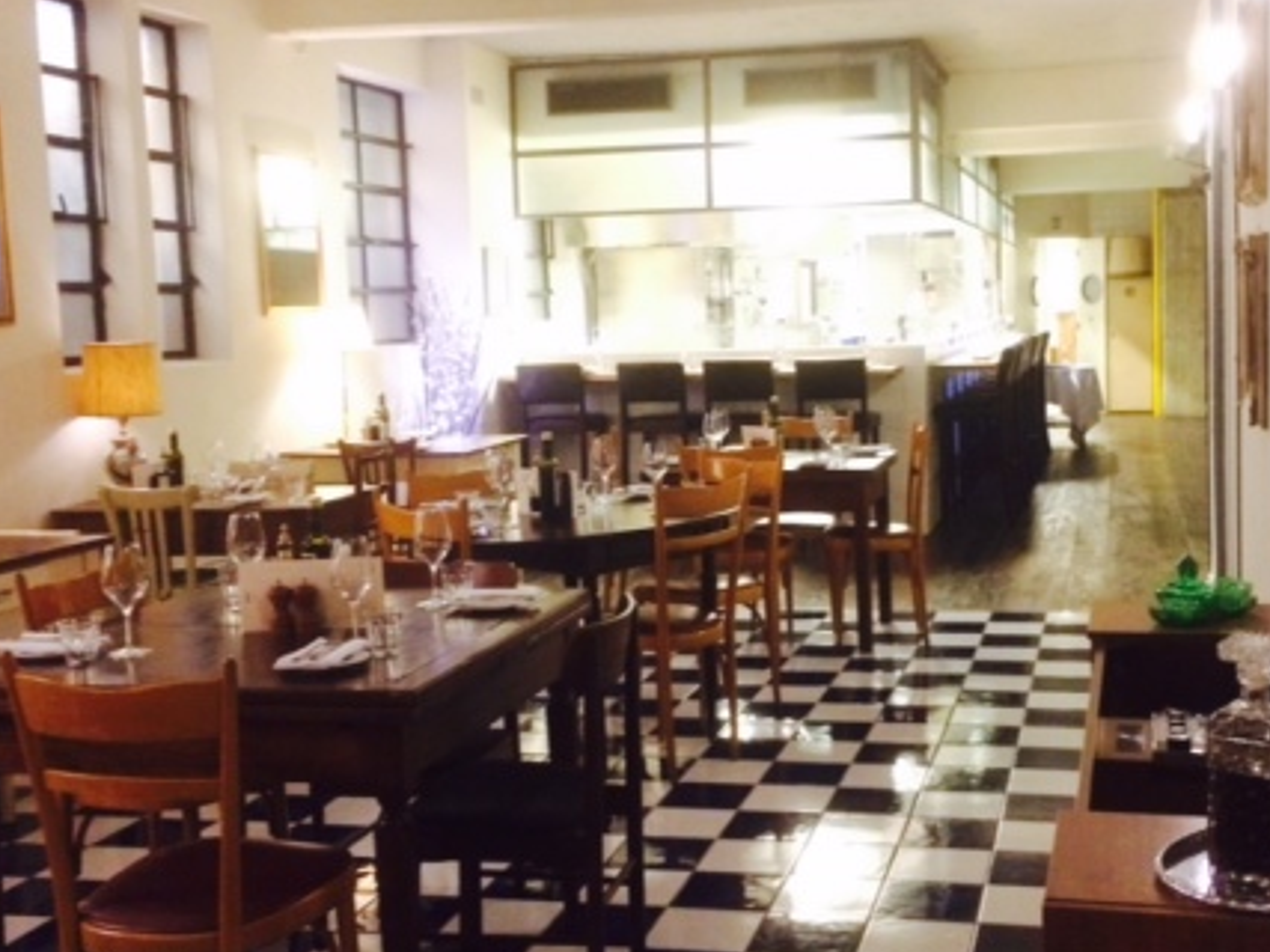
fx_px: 1651
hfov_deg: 41.9
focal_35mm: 45
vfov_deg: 32.2
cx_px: 761
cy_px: 446
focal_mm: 4.12
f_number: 2.2
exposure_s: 1/15
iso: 400
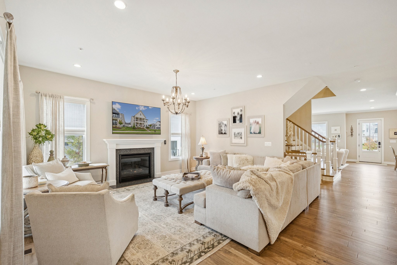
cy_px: 132
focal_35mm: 16
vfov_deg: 73.8
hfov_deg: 96.7
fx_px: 176
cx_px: 198
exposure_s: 1/125
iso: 1250
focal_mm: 16
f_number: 4
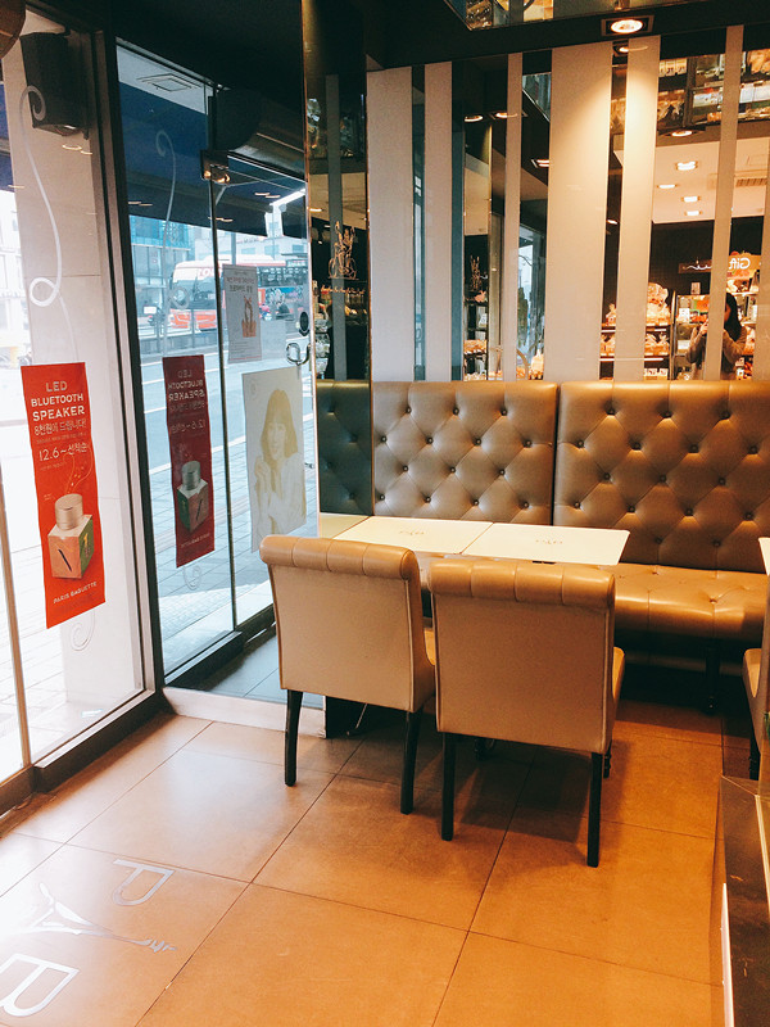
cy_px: 514
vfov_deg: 61.7
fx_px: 860
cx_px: 385
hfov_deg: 48.2
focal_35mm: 29
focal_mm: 4.15
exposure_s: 1/60
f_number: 2.2
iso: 50
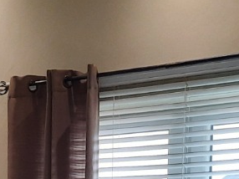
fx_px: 869
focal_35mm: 126
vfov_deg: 11.0
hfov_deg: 14.7
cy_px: 316
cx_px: -109
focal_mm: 4.6
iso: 160
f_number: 2
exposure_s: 1/60
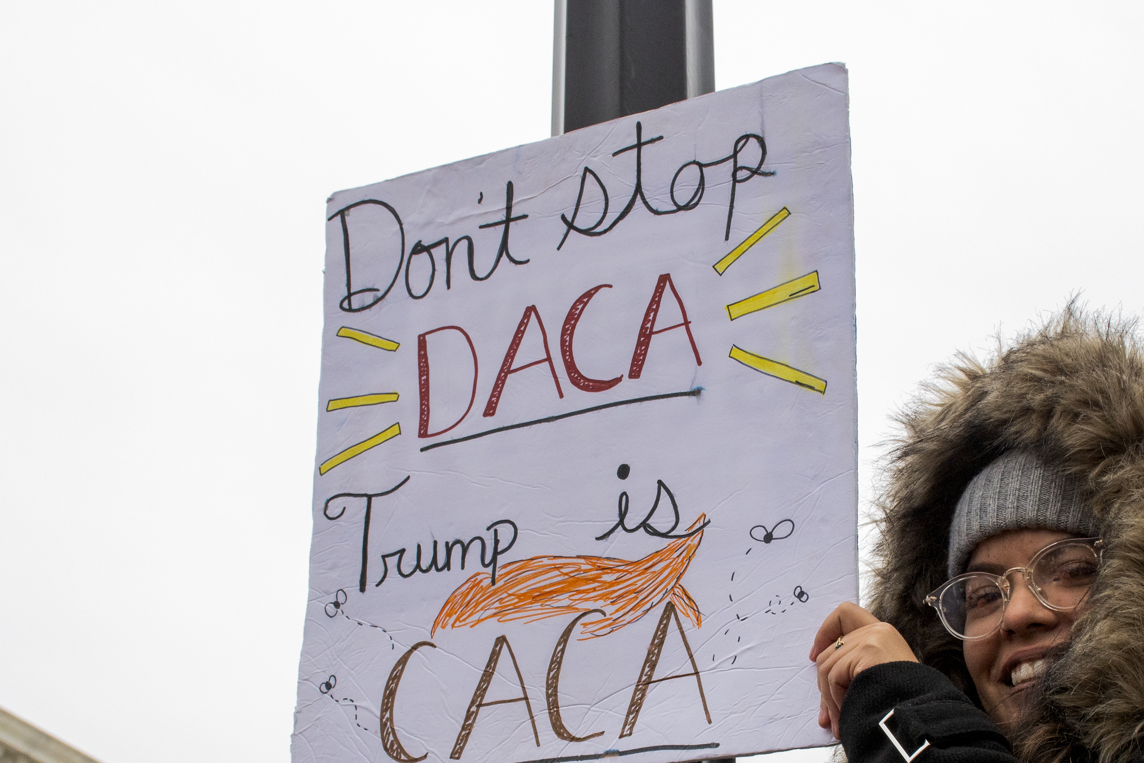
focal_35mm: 63
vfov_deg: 21.4
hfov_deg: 31.8
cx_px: 705
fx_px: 2002
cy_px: 567
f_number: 9
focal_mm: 27
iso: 320
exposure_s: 1/320
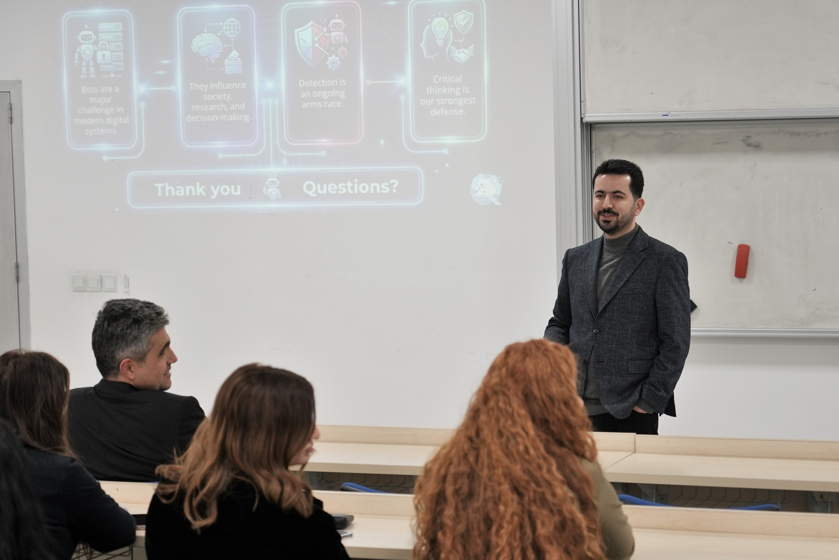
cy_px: 307
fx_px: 1842
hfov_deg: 25.7
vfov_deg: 17.3
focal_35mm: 79
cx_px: 442
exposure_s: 1/100
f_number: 4
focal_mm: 70
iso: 800
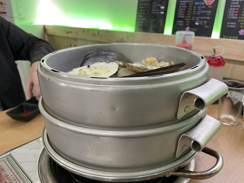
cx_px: 127
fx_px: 204
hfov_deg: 61.6
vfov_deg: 48.2
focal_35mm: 29
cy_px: 90
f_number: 1.6
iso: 160
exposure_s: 1/60
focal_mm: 4.2
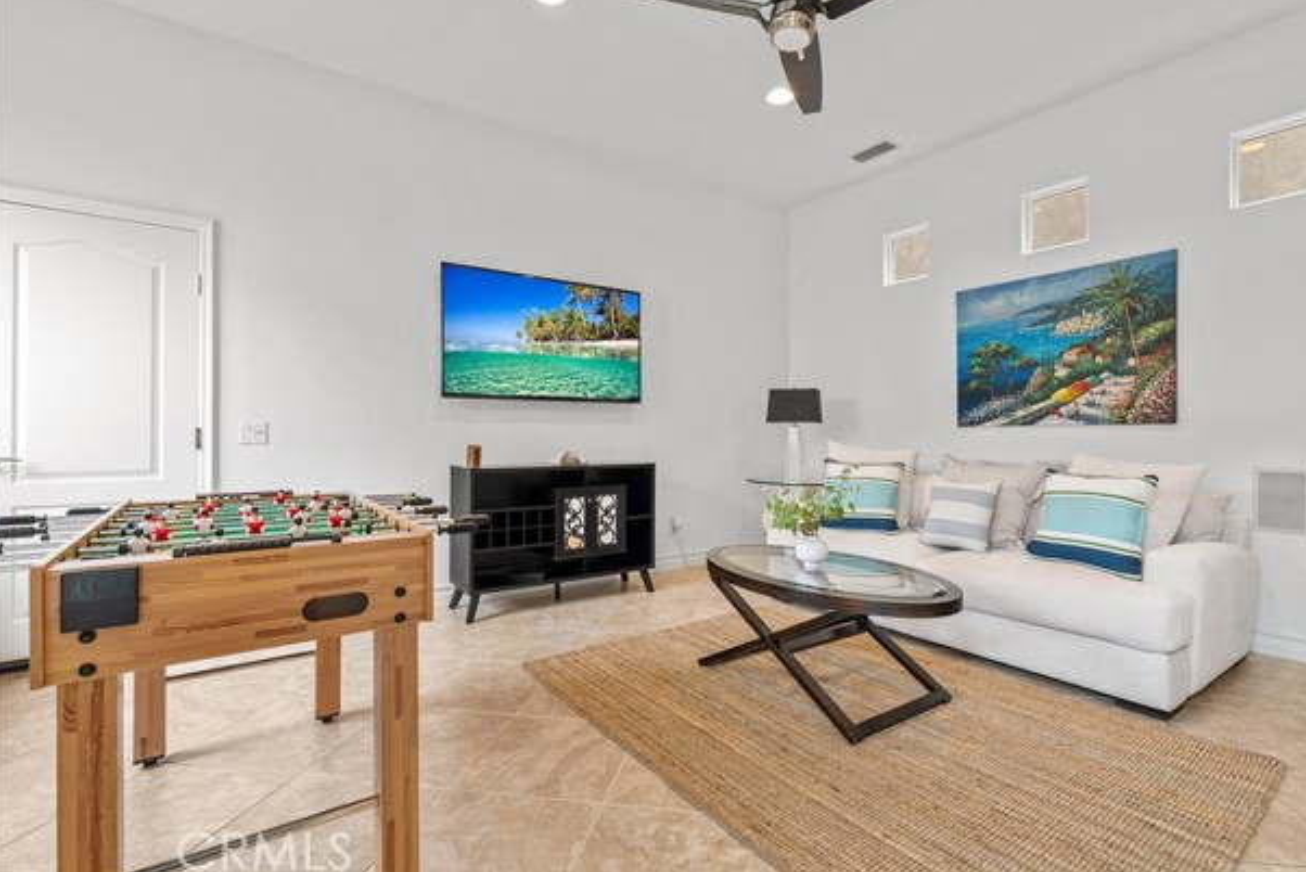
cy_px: 420
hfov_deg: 93.2
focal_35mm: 17
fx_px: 617
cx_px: 690
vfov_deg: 70.5
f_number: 8
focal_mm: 16
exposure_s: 1/3
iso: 400
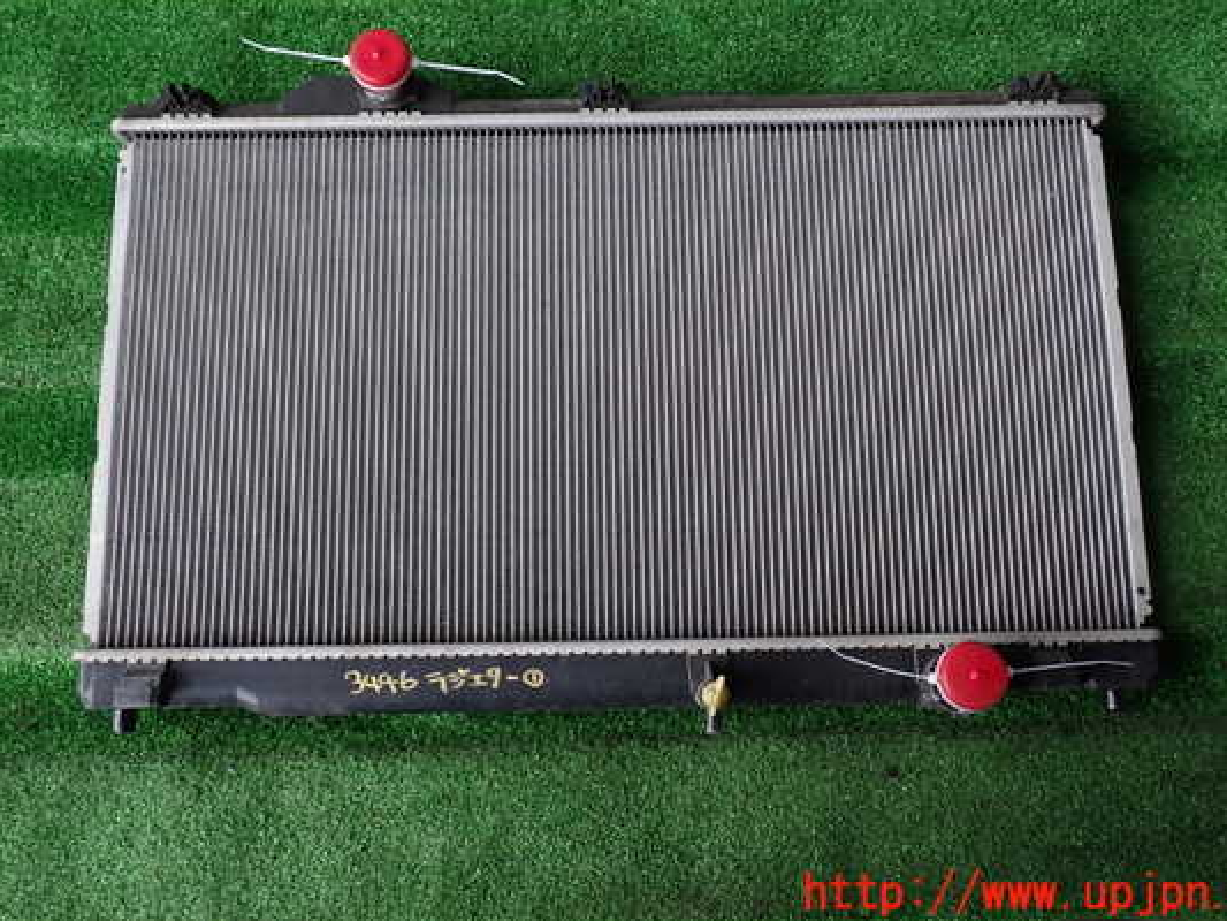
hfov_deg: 51.3
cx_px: 633
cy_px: 405
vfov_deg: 39.6
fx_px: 1276
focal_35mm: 36
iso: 100
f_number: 3.2
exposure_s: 1/125
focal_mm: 5.79
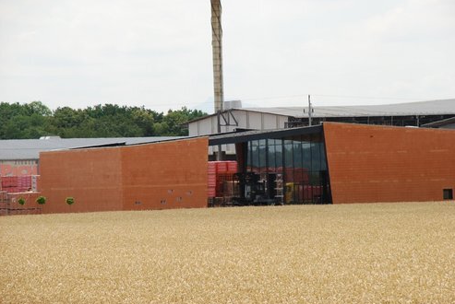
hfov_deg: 10.0
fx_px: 2600
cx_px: 229
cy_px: 152
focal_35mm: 206
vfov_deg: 6.7
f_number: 10
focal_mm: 135
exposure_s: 1/250
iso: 200
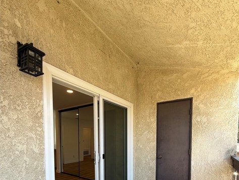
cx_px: 121
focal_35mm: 19
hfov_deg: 84.7
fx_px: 131
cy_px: 145
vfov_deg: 62.6
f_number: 2.2
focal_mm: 2.22
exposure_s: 1/153
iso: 50
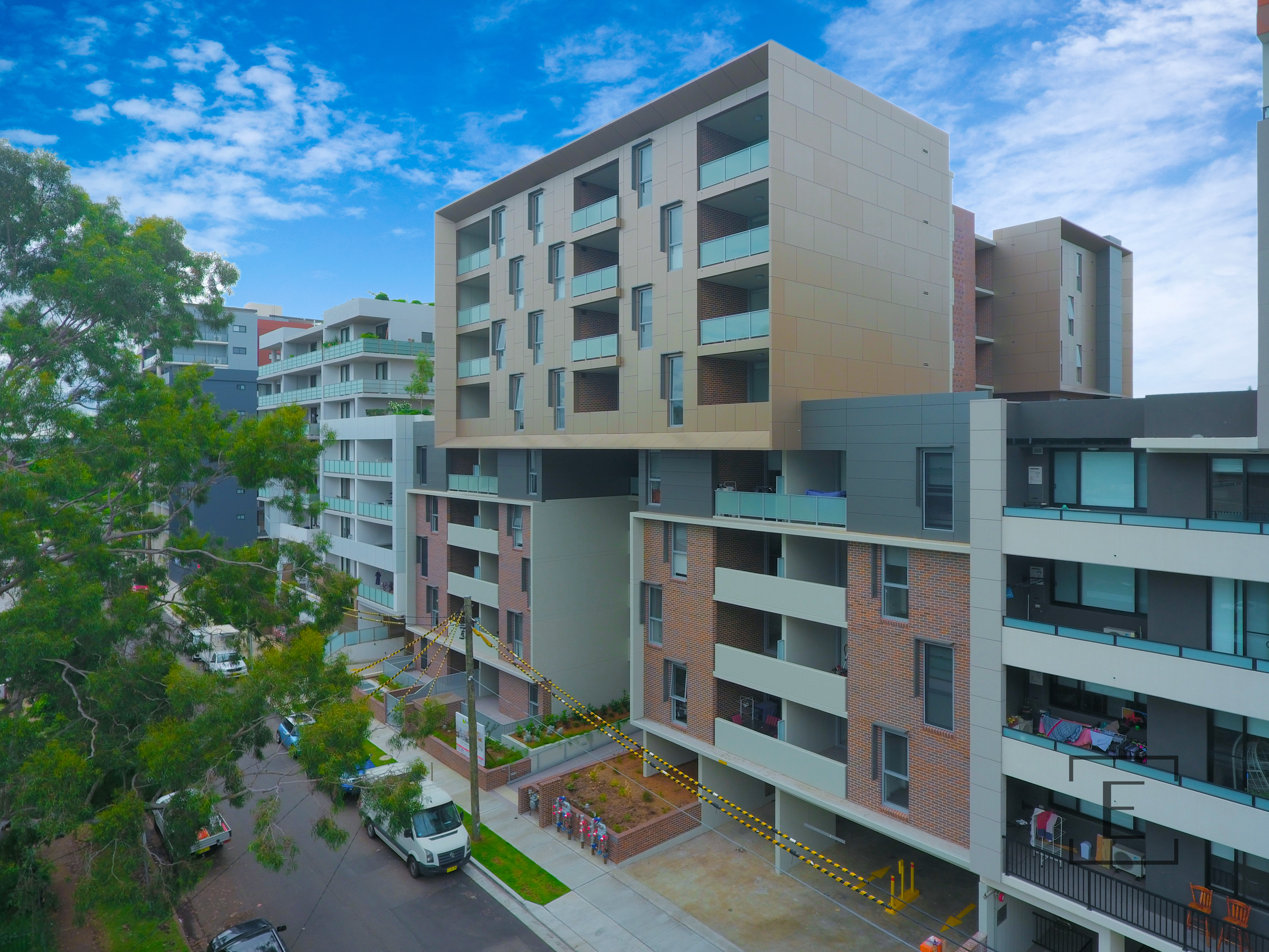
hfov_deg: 81.7
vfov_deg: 66.0
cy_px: 476
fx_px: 733
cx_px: 634
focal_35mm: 20
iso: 100
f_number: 2.8
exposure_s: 1/475
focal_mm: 3.61
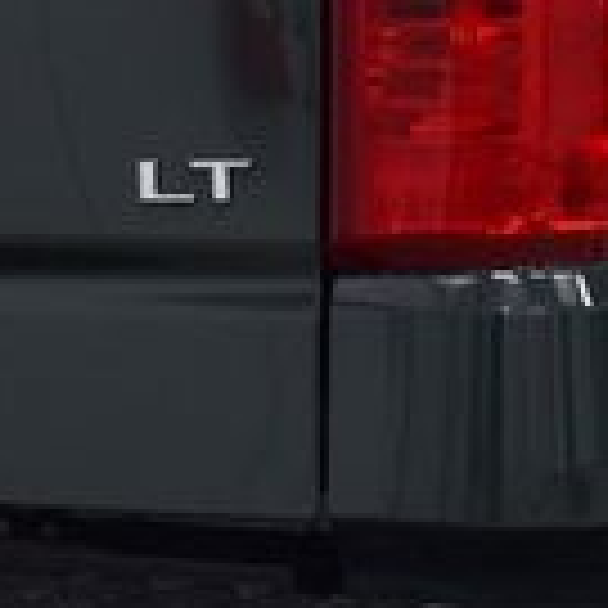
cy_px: 367
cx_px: -455
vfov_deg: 8.0
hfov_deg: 7.8
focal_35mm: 218
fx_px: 4332
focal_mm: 36
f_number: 6.3
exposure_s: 1/15
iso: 560
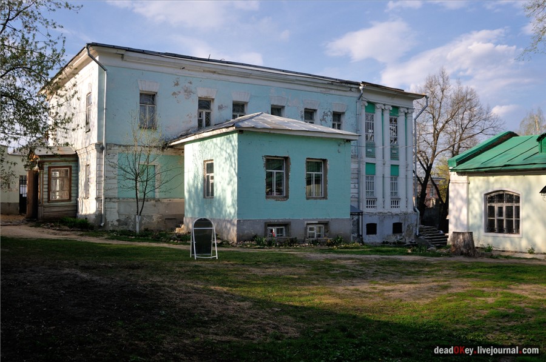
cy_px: 181
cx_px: 273
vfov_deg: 36.8
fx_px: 545
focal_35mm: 36
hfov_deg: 53.2
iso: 320
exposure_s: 1/640
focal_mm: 24
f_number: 7.1
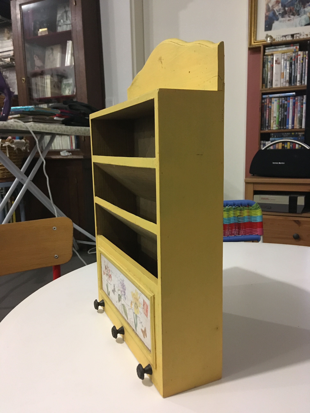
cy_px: 206
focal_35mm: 29
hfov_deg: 48.2
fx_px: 346
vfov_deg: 61.7
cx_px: 155
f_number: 2.2
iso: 250
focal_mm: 4.15
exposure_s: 1/17
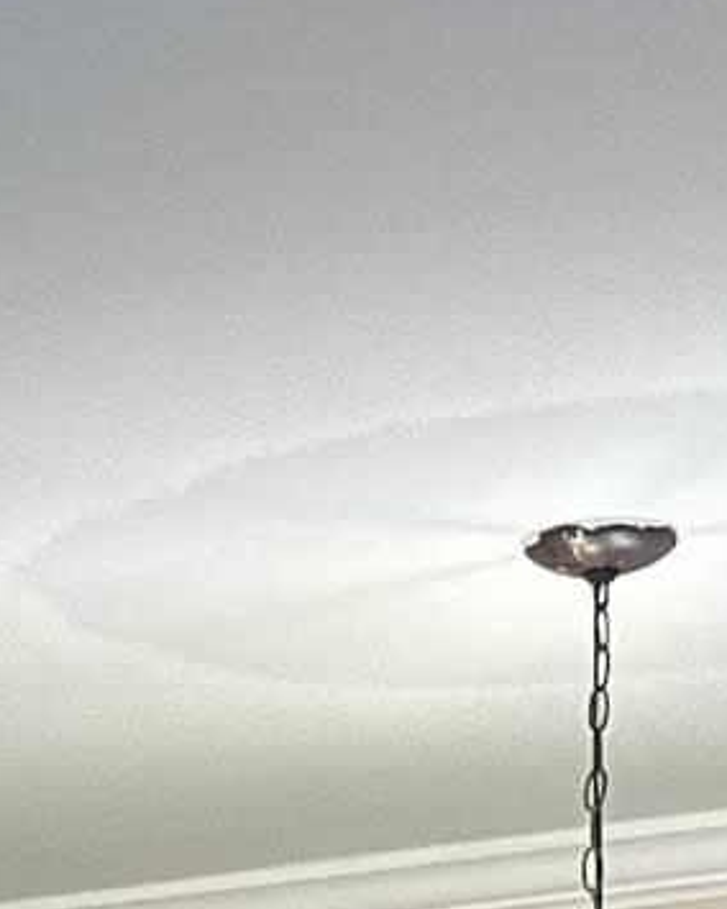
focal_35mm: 203
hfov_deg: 7.6
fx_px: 5460
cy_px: 2466
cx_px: -102
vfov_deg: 8.4
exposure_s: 1/120
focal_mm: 6.86
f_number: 1.78
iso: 160
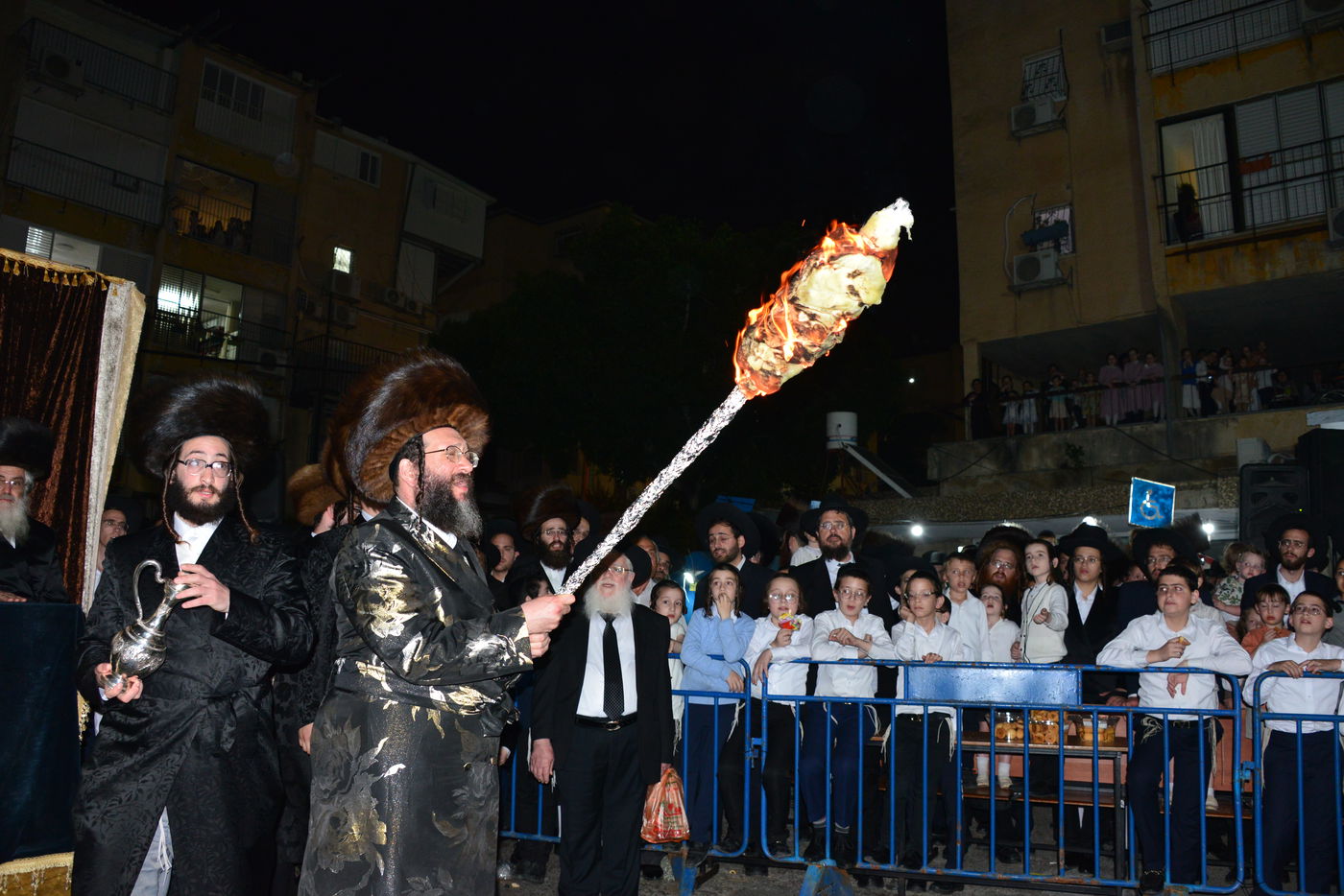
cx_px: 672
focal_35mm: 28
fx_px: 1045
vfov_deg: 46.4
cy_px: 448
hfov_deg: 65.5
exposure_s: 1/100
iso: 2000
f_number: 5.6
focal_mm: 28
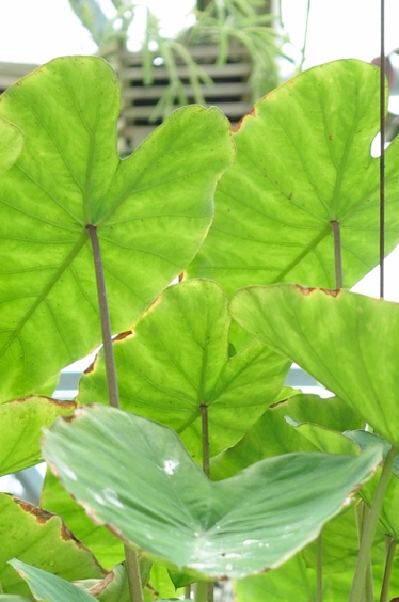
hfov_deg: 4.2
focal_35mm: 327
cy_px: 1018
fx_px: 5456
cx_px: 355
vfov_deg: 6.2
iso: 200
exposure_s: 1/60
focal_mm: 60
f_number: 6.3
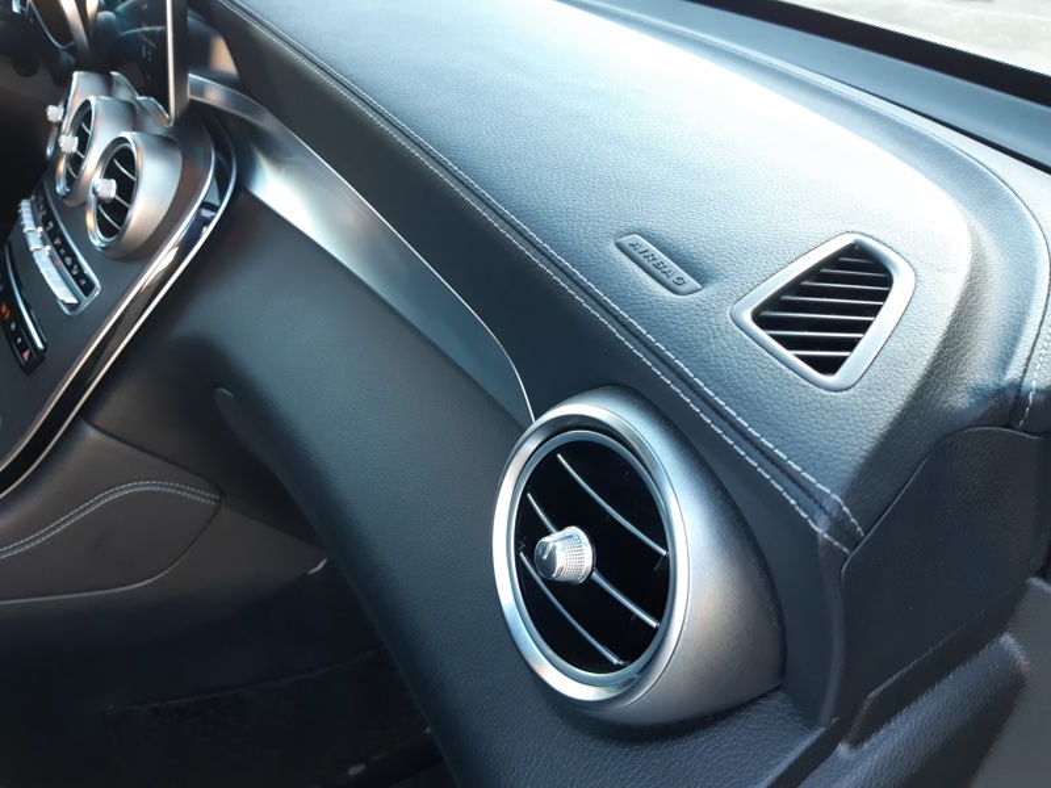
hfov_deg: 67.3
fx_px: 789
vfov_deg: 53.1
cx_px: 526
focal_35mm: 26
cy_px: 394
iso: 100
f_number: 1.7
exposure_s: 1/60
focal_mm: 3.92
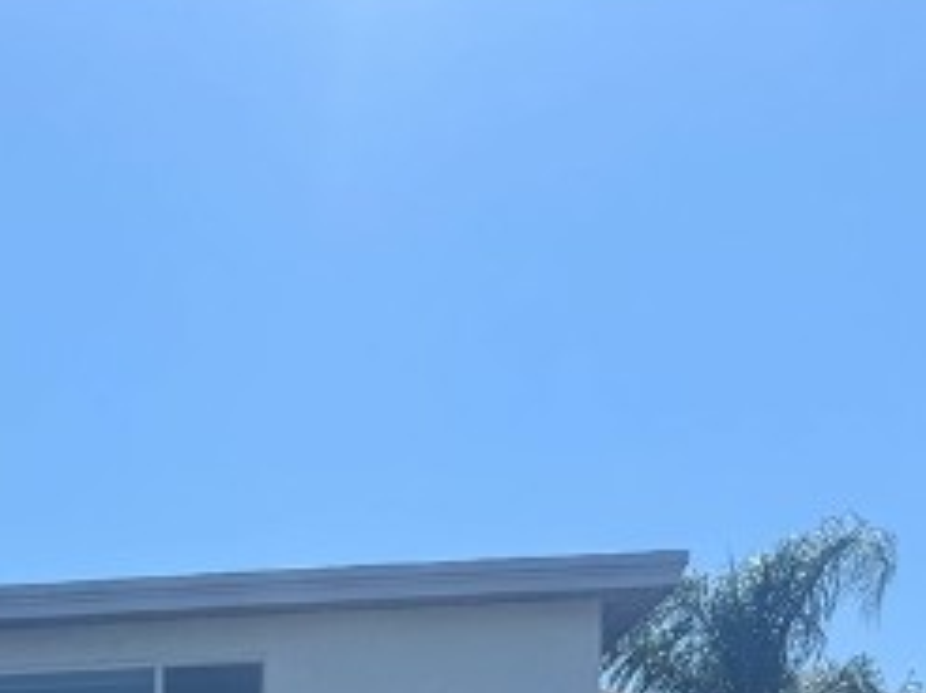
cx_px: -425
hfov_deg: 17.8
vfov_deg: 12.8
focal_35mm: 100
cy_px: 1397
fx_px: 2672
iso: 80
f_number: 1.78
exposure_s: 1/4310
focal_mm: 6.76
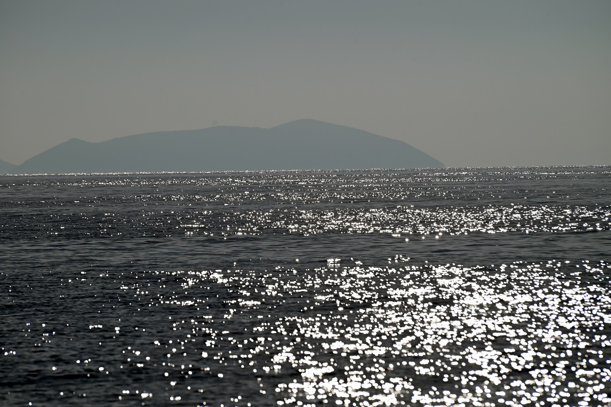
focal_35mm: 280
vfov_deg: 4.9
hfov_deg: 7.4
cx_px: 306
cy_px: 204
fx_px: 4752
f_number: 9
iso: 100
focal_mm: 280
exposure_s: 1/2500
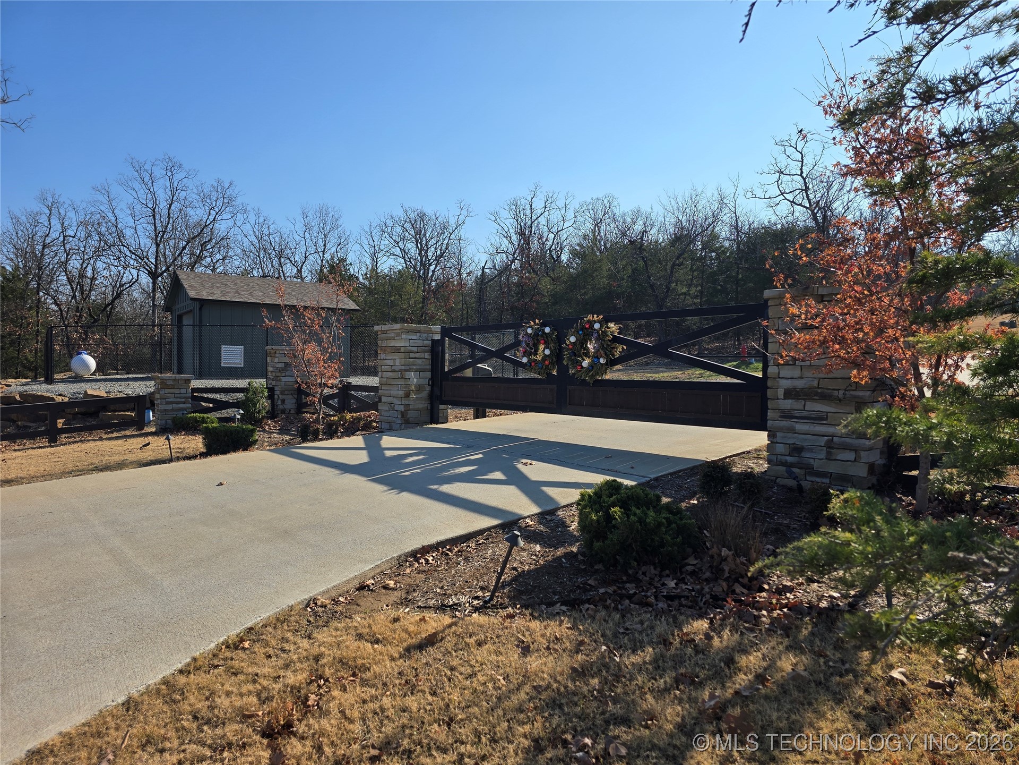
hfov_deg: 73.9
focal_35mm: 23
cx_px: 510
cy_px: 382
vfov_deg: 58.9
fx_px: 677
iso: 12
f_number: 1.7
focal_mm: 6.3
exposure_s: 1/942
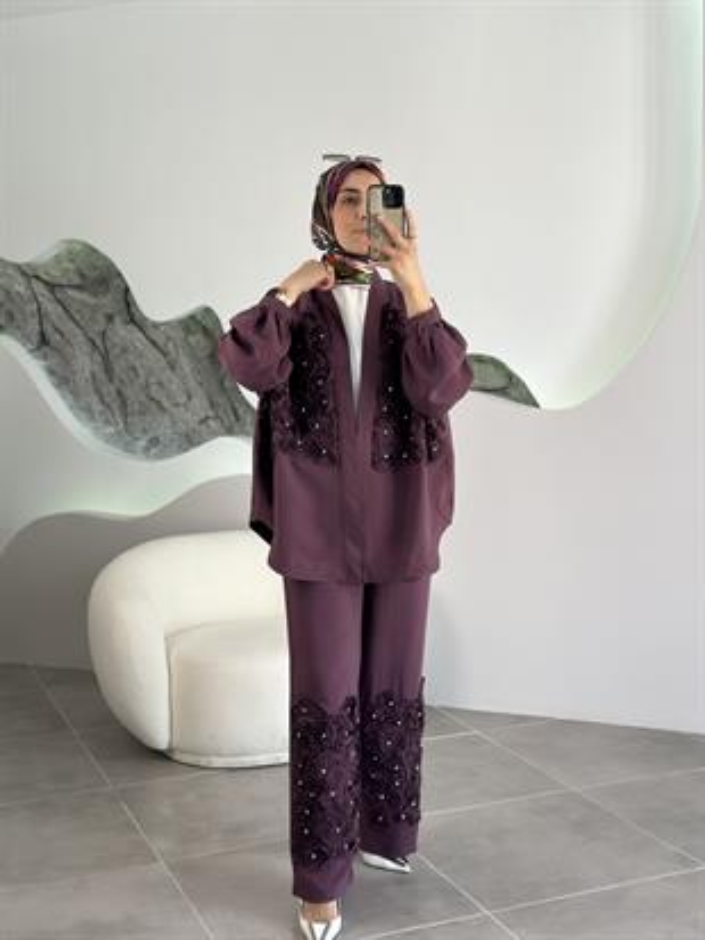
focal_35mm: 48
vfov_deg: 39.6
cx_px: 352
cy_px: 470
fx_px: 1303
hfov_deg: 30.3
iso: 80
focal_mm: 6.86
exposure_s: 1/275
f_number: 1.78
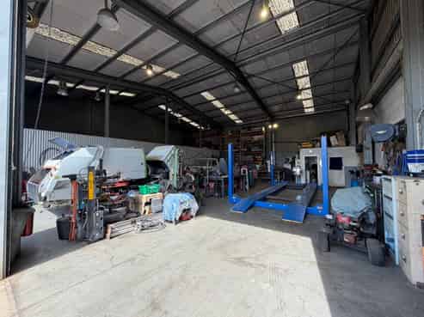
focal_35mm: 14
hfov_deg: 102.1
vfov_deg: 85.6
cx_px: 212
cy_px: 158
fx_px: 171
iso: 50
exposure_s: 1/300
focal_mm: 2.22
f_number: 2.2
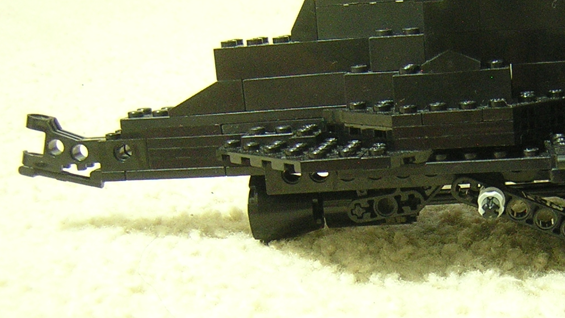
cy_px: 208
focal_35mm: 63
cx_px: 447
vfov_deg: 19.1
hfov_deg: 32.5
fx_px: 944
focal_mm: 4.7
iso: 400
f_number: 2.6
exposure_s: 1/1.1
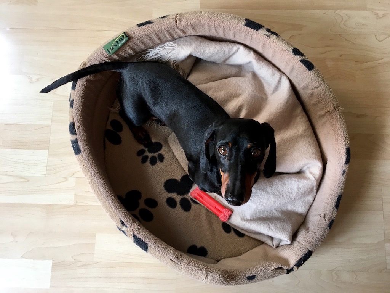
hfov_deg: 61.7
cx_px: 195
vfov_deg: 48.2
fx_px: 327
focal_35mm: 29
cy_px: 146
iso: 50
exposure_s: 1/33
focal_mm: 4.15
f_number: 2.2
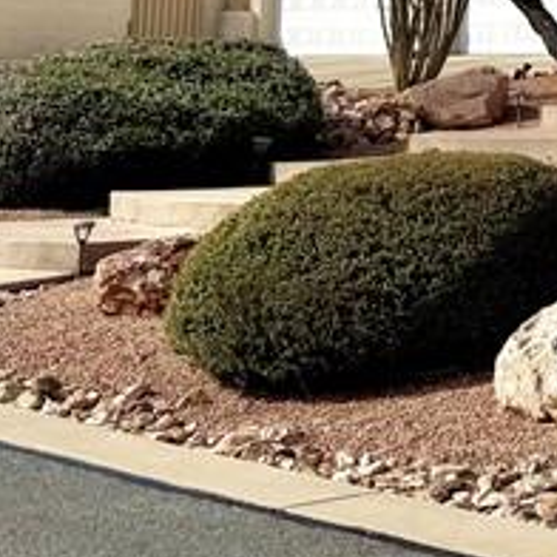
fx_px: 2021
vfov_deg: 15.0
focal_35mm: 111
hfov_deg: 13.2
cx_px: 1177
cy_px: -151
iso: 80
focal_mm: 6.76
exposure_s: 1/8130
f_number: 1.78
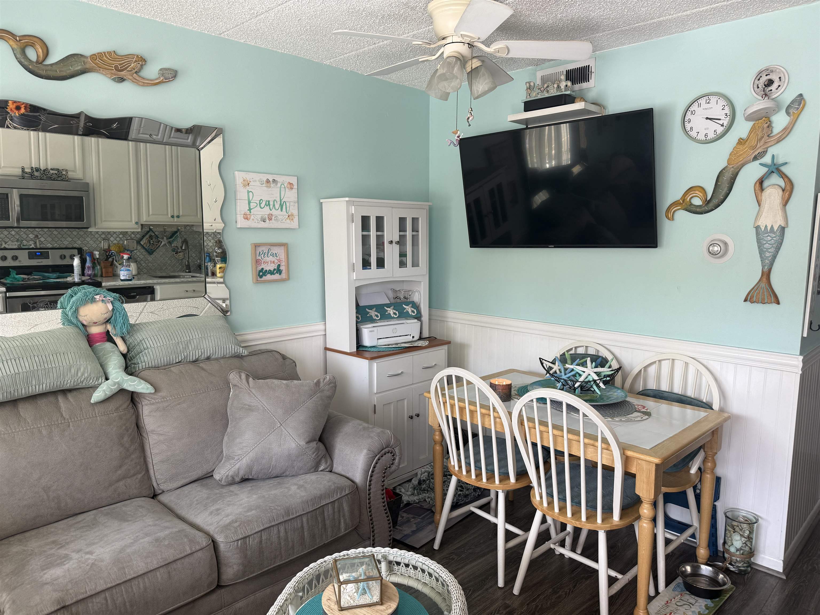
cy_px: 308
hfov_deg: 71.6
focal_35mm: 24
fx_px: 569
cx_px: 410
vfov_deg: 56.8
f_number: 1.78
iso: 80
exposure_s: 1/121
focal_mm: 6.76
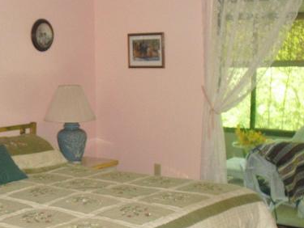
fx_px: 598
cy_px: 162
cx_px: 86
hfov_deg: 28.2
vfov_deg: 21.5
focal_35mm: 68
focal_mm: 7.7
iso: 800
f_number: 3.4
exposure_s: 1/60
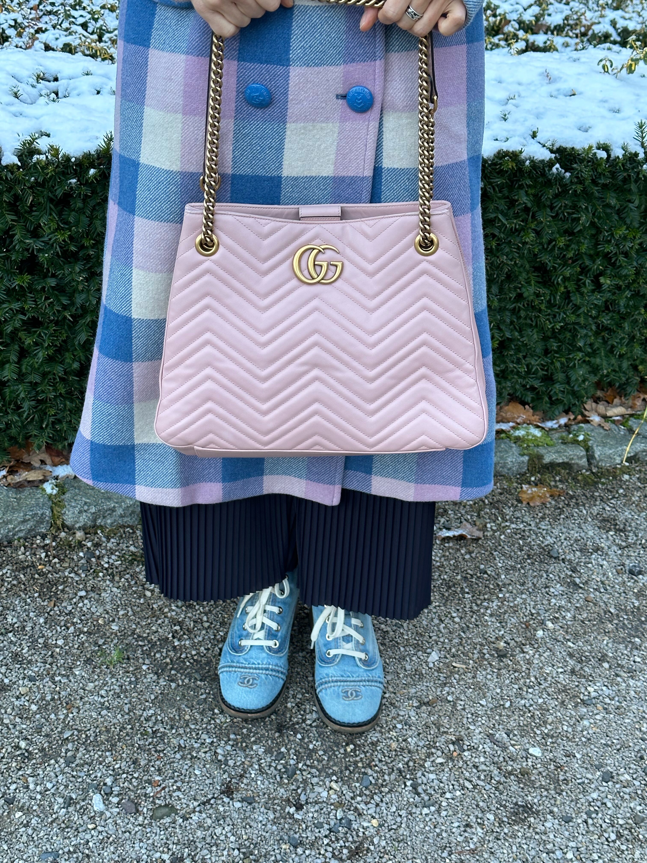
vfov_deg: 39.7
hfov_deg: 30.3
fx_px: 1196
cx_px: 324
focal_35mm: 48
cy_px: 432
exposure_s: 1/121
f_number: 1.78
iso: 64
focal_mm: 6.86
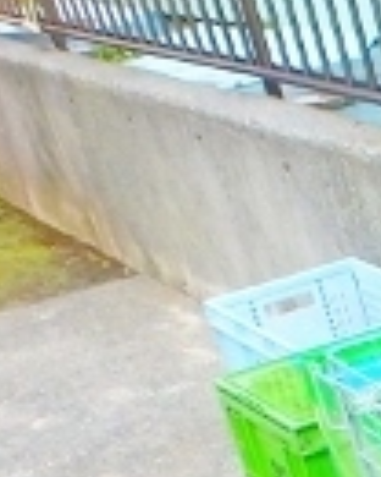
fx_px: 1424
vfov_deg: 16.9
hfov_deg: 12.1
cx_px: 920
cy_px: 752
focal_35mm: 101
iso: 200
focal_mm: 3.7
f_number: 3.5
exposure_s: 1/60
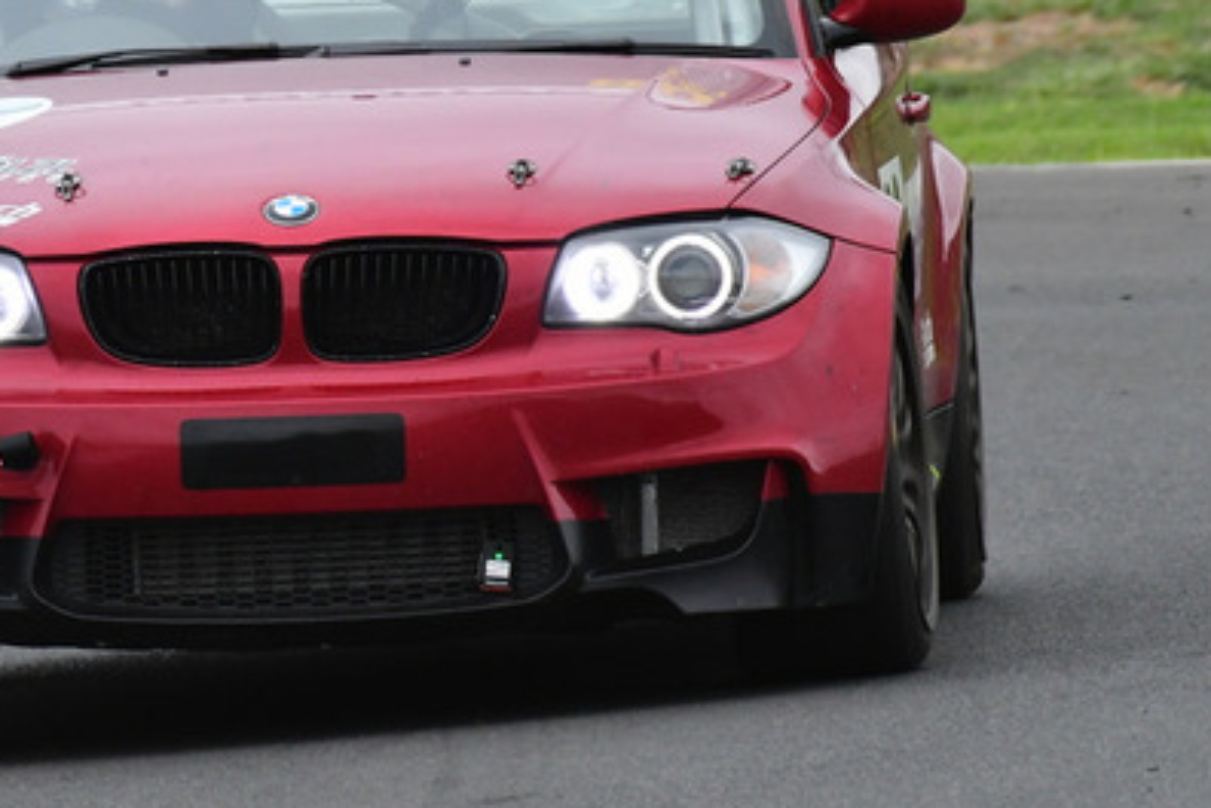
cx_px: 76
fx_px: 50993
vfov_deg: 0.9
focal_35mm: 1516
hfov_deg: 1.4
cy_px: 125
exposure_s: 1/640
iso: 1600
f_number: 10
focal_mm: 500
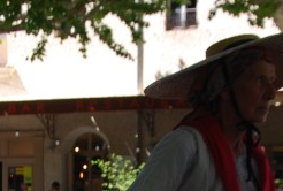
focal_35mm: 147
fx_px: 1158
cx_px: 70
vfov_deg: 9.2
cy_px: 290
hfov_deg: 13.9
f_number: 6.3
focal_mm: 27
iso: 100
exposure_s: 1/160
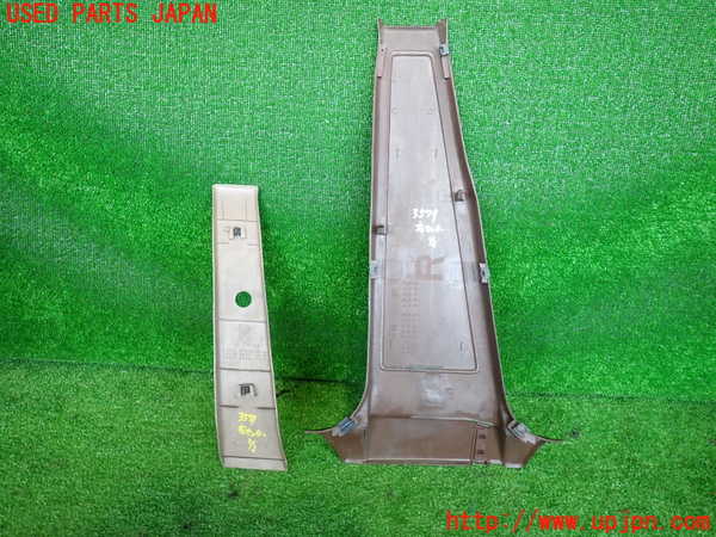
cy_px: 268
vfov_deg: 54.9
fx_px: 517
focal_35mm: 25
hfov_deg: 69.4
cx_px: 358
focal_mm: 4.5
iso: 200
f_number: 2
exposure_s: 1/50
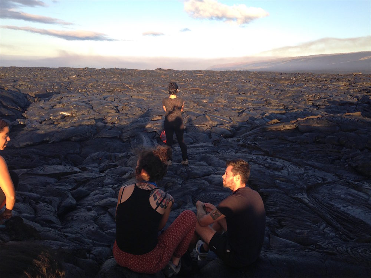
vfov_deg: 42.9
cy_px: 139
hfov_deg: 55.4
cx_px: 186
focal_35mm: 33
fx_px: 354
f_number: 2.4
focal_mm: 4.12
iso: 50
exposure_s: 1/341
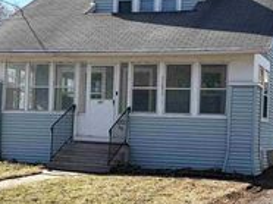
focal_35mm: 70
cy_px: 130
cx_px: 192
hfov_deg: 27.6
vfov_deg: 20.9
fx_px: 551
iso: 50
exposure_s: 1/2747
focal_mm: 5.96
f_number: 1.6
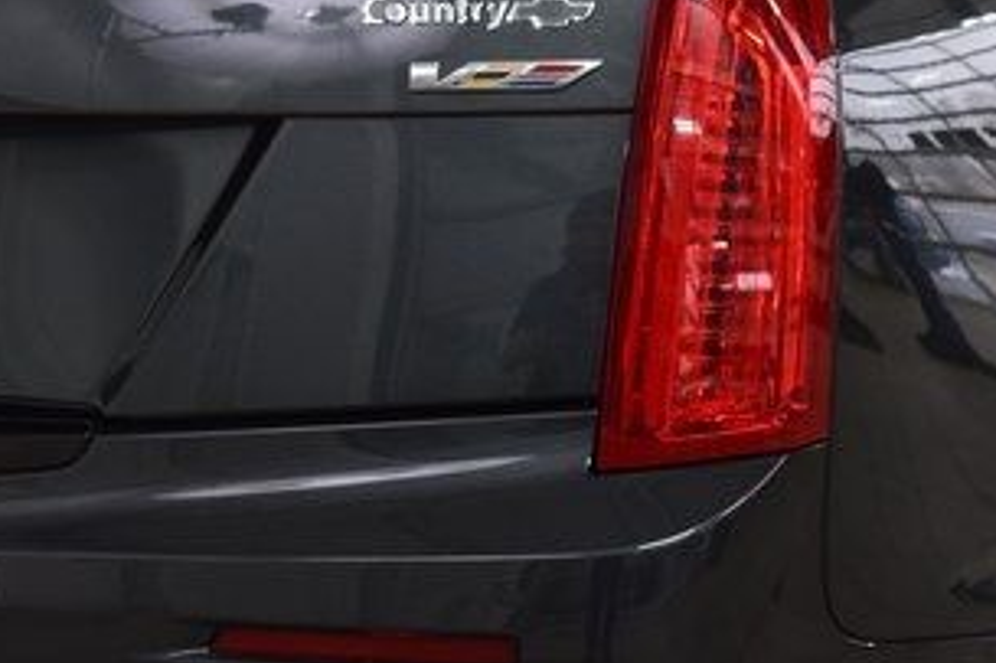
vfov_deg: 10.9
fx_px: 3484
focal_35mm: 126
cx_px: 85
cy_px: 420
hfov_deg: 16.1
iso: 450
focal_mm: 40
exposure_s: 1/15
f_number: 6.3
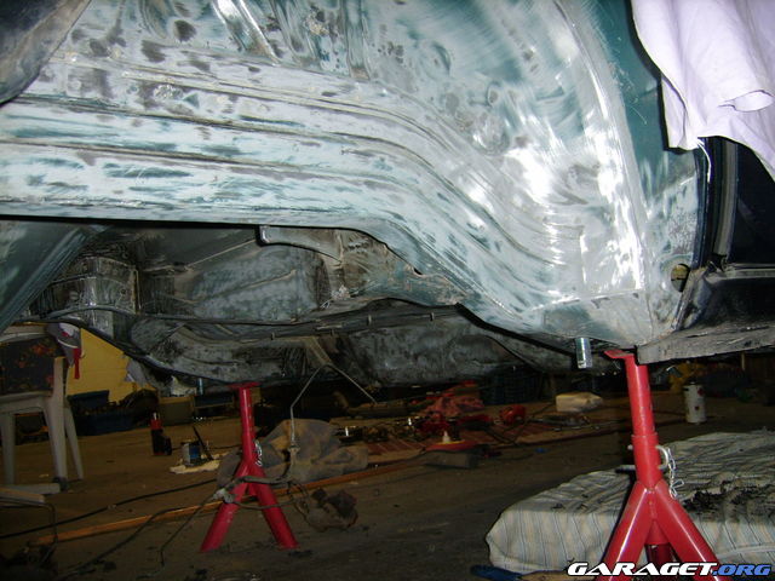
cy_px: 290
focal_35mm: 35
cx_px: 388
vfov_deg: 40.7
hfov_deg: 52.6
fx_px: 784
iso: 142
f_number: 2.8
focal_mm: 5.95
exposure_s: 1/30
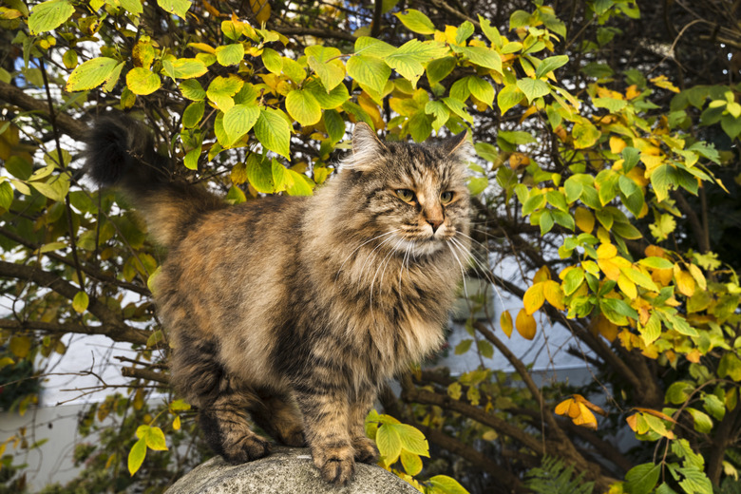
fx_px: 617
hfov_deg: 61.9
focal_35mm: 30
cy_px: 247
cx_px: 370
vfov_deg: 43.6
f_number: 7.1
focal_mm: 30
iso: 400
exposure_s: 1/80
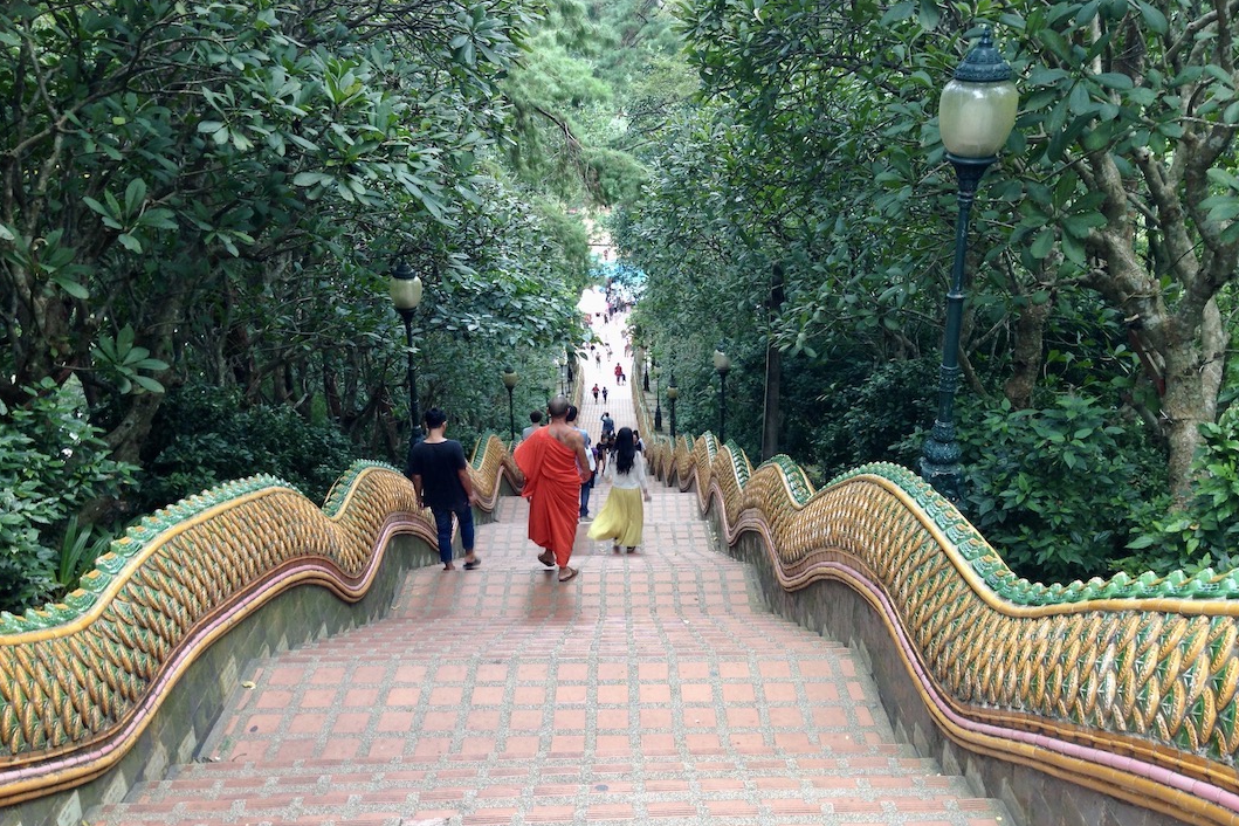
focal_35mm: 35
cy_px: 412
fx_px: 1204
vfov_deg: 37.9
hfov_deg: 54.4
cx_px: 617
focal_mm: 4.12
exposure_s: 1/30
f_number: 2.4
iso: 50
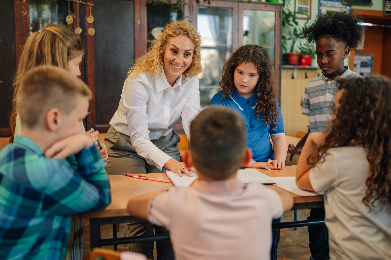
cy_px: 129
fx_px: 391
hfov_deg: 53.1
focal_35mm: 36
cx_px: 192
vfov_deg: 36.9
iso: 250
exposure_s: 1/125
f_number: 1.4
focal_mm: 35
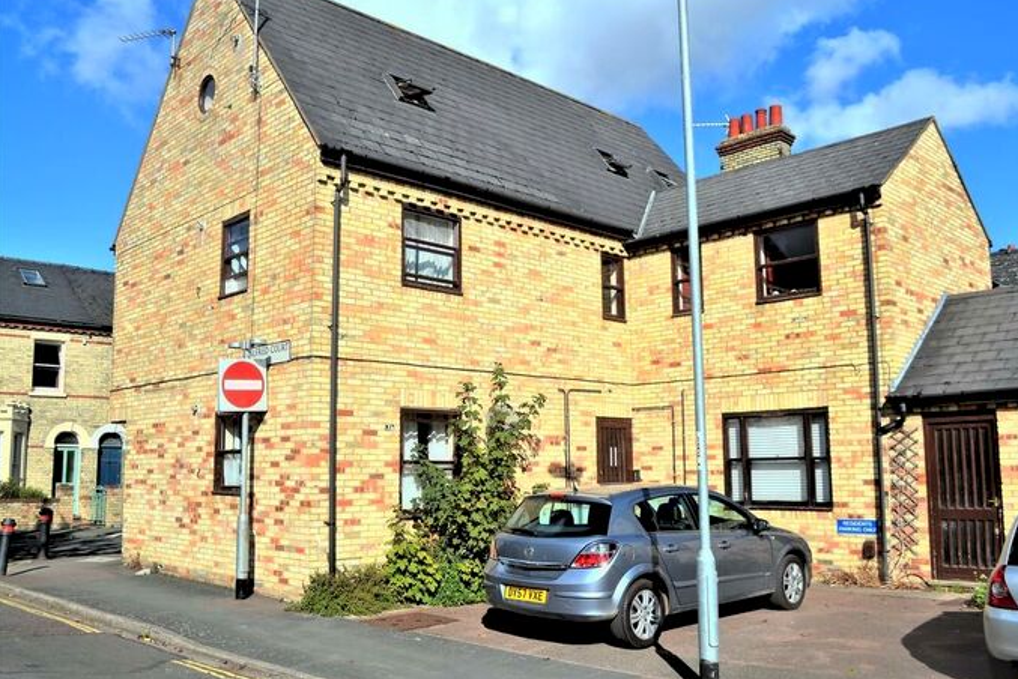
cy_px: 337
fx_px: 877
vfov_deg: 42.4
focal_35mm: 31
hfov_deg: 60.3
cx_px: 523
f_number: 9
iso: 100
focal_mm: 20
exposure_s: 1/320
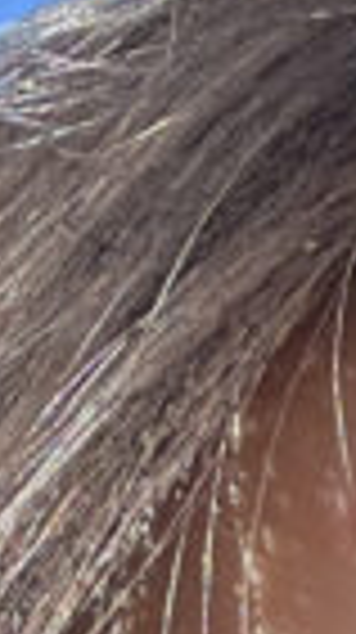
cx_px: 563
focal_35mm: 238
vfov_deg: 8.0
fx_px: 4006
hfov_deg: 5.0
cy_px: 1803
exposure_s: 1/121
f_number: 2.2
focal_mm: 2.71
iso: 25
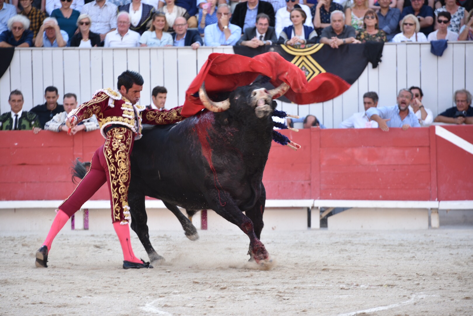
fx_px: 2628
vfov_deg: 6.9
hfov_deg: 10.3
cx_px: 236
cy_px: 158
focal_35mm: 200
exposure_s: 1/250
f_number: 5.6
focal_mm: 200
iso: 400
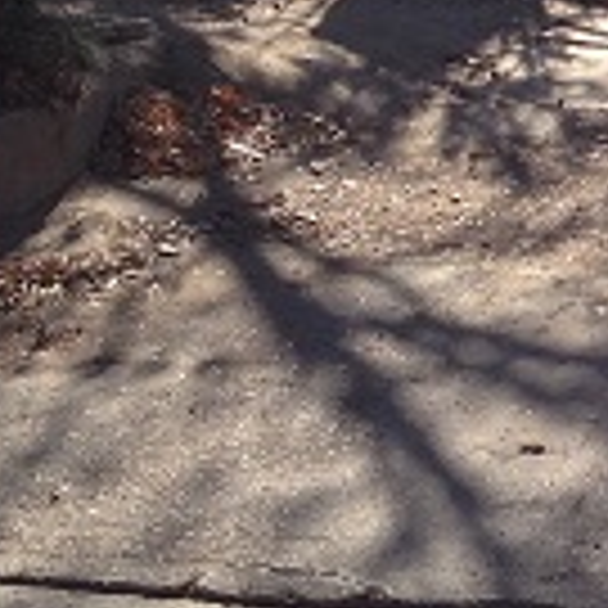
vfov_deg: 13.3
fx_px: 2583
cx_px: 995
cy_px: 90
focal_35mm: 130
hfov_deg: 12.5
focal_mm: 4.12
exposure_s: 1/874
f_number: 2.4
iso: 50
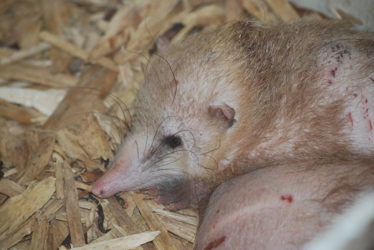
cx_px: 187
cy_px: 125
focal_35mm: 202
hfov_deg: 10.1
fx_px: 2106
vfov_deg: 6.8
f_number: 4.5
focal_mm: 135
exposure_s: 1/60
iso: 200
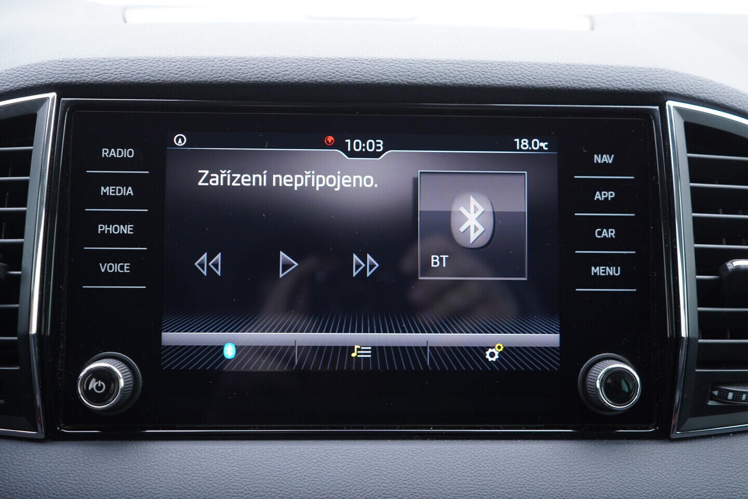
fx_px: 748
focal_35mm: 36
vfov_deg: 36.9
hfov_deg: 53.1
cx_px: 374
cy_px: 250
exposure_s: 1/40
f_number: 2.8
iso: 320
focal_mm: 24
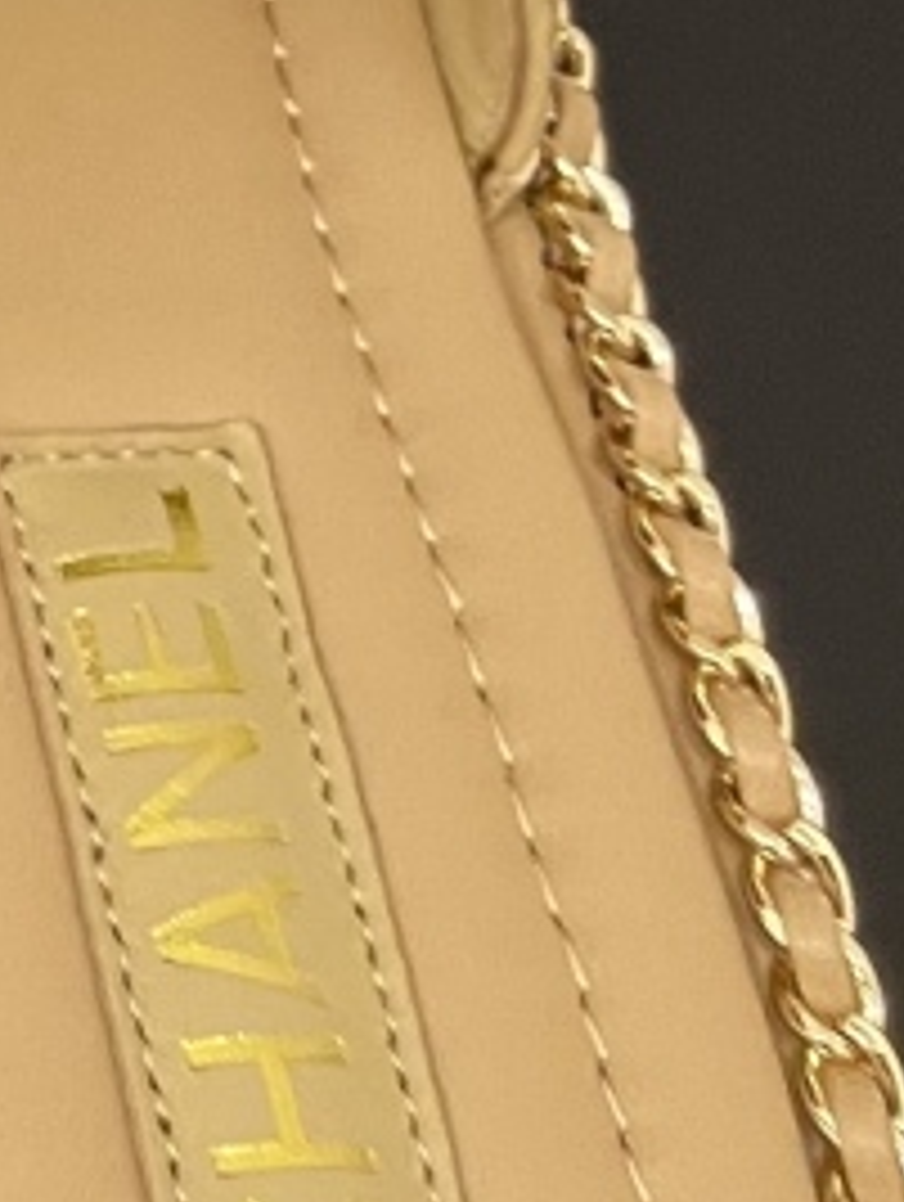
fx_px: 4863
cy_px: -878
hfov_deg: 9.2
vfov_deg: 12.9
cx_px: -1507
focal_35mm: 140
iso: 400
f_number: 1.6
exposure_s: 1/60
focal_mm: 5.1
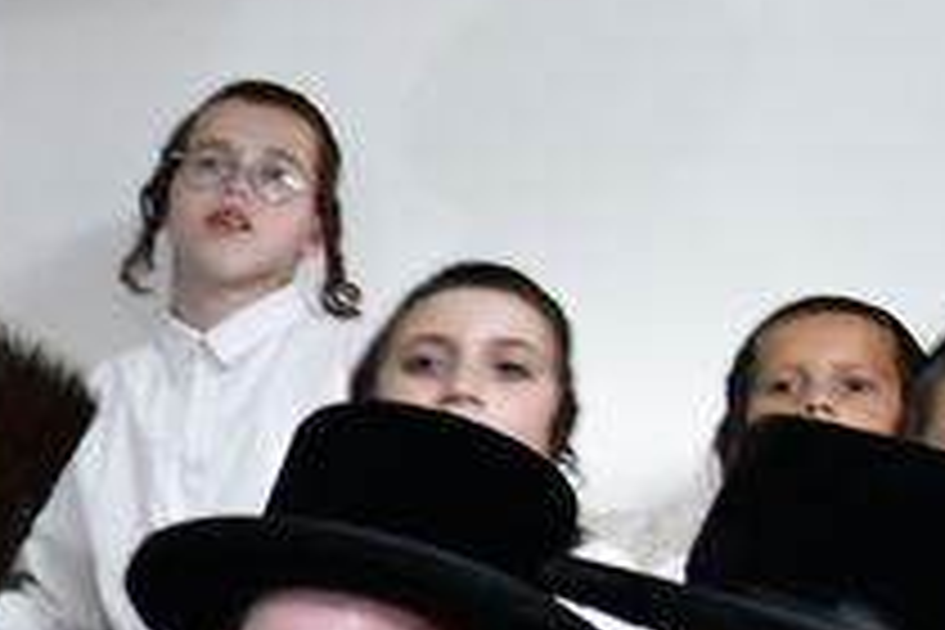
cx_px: -2174
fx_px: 4200
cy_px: 731
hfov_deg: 9.2
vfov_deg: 8.5
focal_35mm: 160
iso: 2000
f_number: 5.6
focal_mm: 24
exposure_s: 1/100
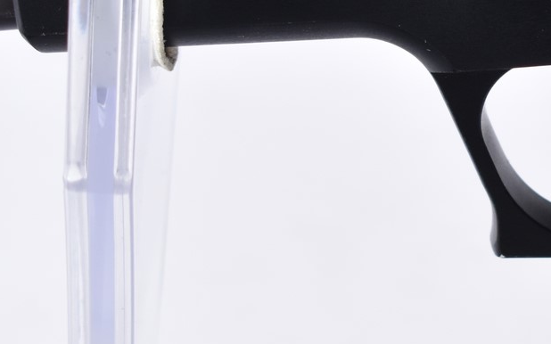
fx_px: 2973
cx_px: 674
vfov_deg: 6.6
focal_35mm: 198
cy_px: 152
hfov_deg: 10.4
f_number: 5
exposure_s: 1/80
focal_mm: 40
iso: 640
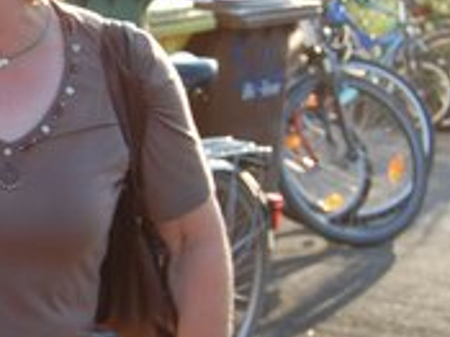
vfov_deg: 8.3
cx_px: -257
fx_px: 2324
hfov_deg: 10.6
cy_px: 153
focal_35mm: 179
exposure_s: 1/160
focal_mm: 31
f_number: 6.3
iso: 200
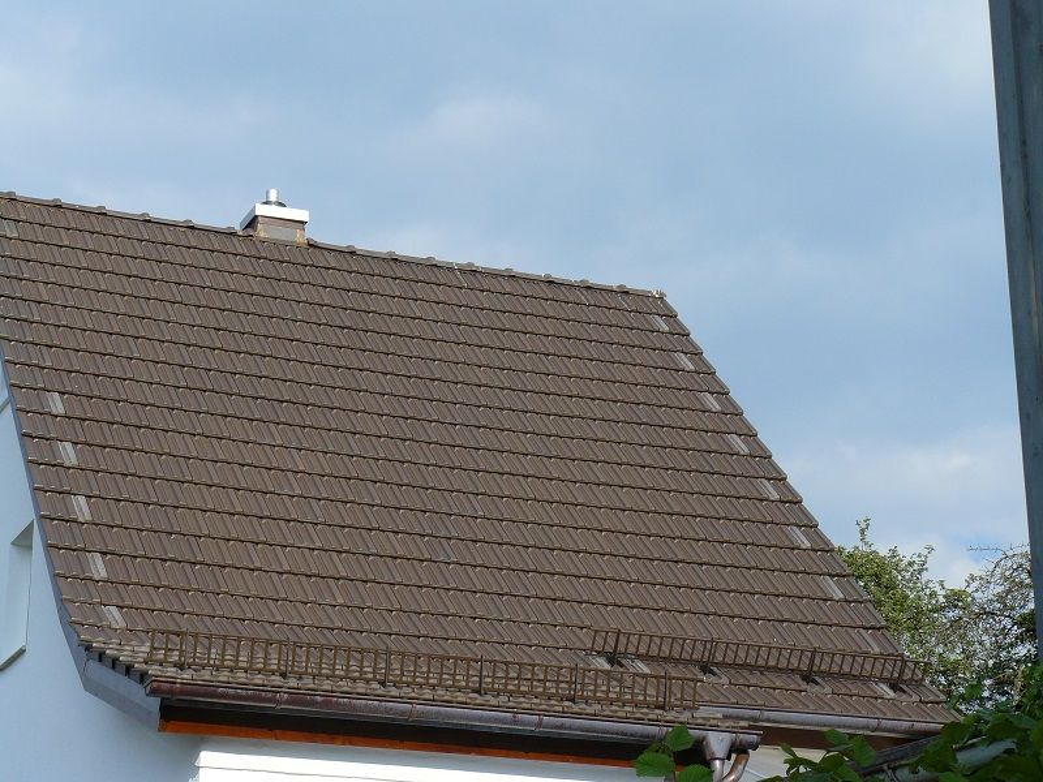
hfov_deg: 22.8
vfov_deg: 17.2
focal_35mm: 86
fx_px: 2591
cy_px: 391
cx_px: 522
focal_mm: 14.3
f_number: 5.6
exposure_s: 1/400
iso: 100
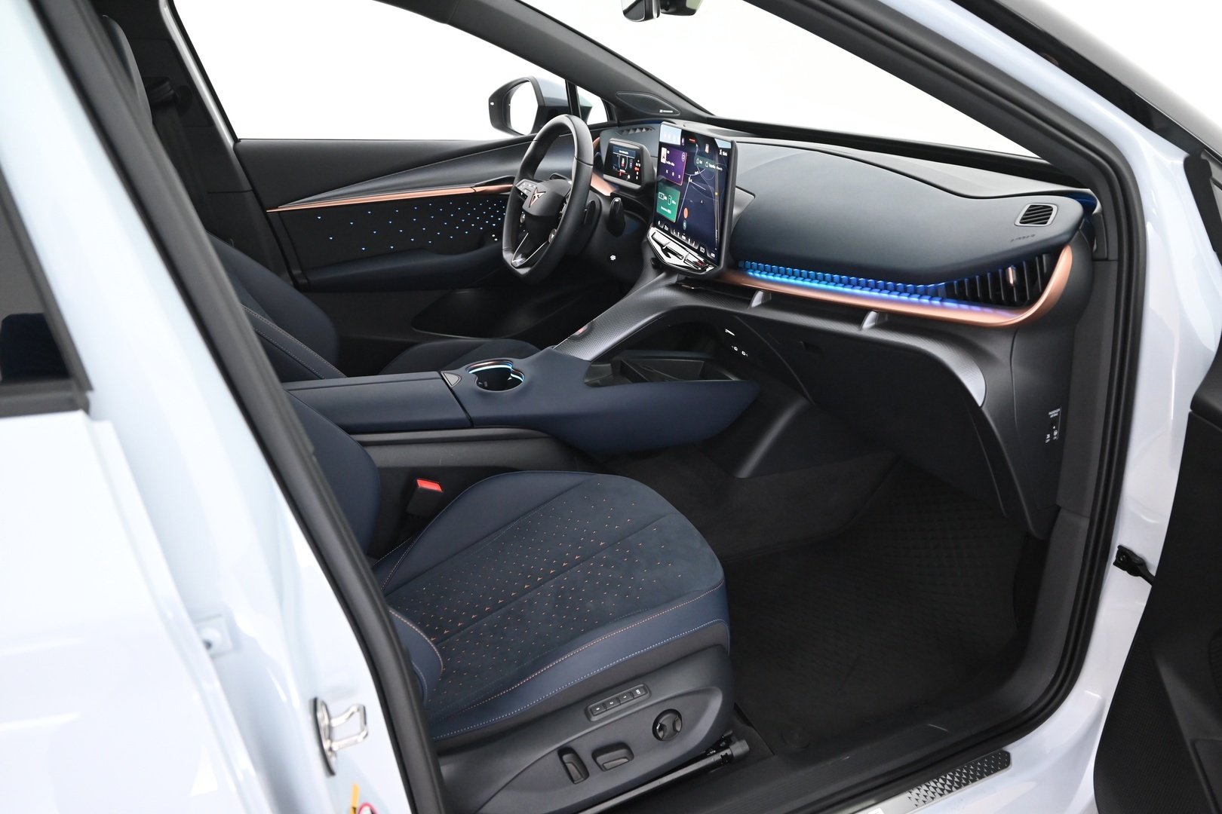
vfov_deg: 53.1
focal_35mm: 24
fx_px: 815
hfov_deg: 73.7
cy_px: 407
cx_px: 611
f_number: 4
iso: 4500
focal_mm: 24
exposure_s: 1/60
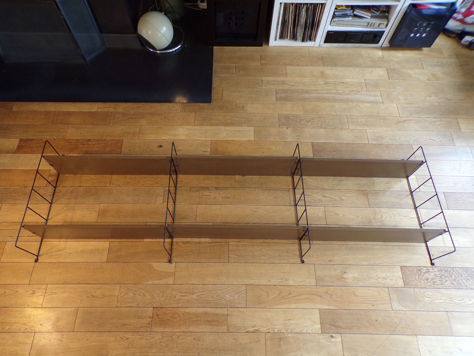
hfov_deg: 71.6
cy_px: 178
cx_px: 237
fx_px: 329
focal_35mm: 24
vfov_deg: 56.8
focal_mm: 4.3
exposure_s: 1/17
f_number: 3
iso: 234
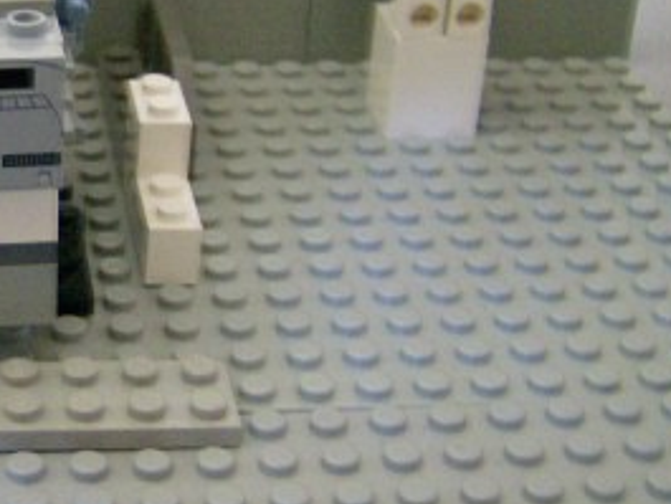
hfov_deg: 21.4
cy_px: 152
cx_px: -63
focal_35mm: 87
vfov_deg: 16.9
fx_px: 1687
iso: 200
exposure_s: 1/1.59
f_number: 2.8
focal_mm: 6
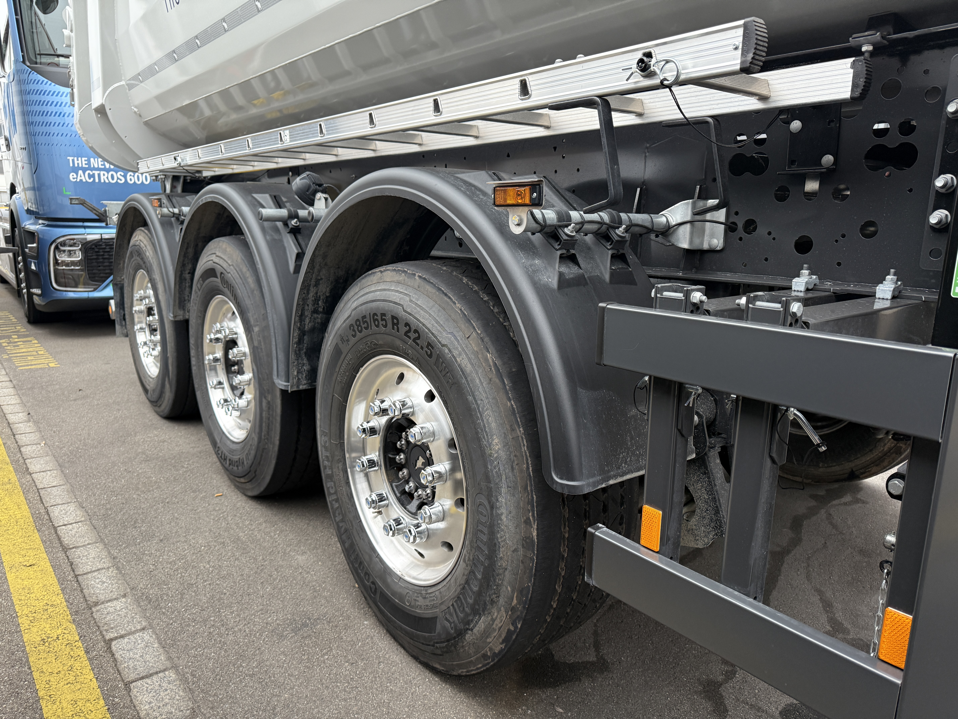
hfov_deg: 71.6
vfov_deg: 56.8
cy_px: 360
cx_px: 479
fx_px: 664
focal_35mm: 24
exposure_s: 1/71
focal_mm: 6.76
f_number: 1.78
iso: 200
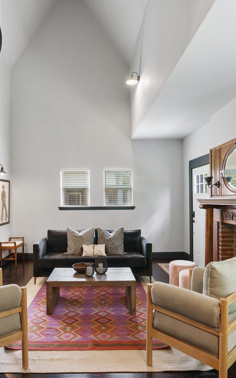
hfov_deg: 49.0
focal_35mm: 25
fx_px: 257
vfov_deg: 72.5
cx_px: 96
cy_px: 189
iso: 2000
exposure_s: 1/8
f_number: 8
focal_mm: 16
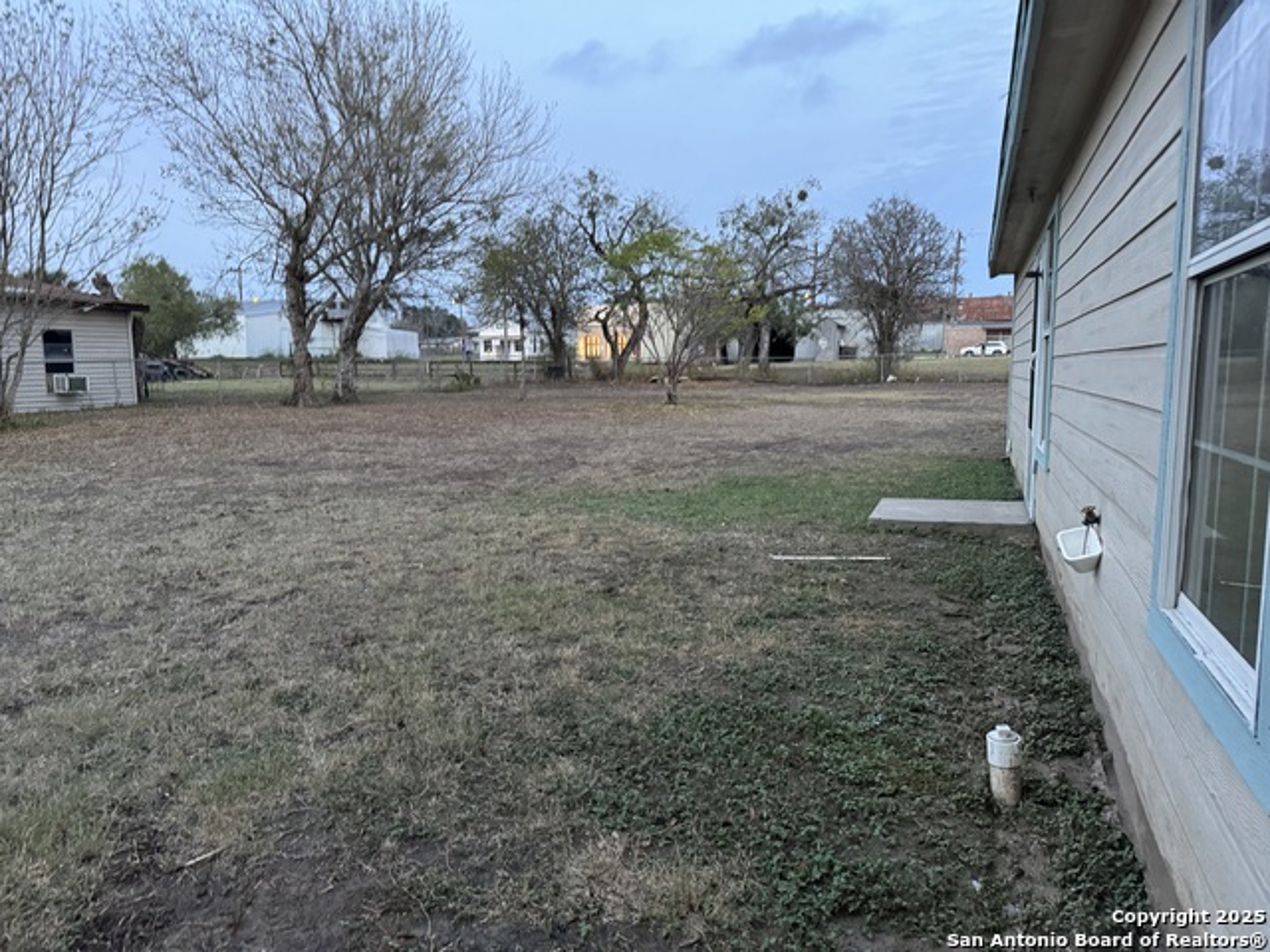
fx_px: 881
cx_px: 635
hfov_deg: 71.6
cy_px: 476
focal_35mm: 24
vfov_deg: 56.8
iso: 500
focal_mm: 6.76
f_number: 1.78
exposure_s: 1/60
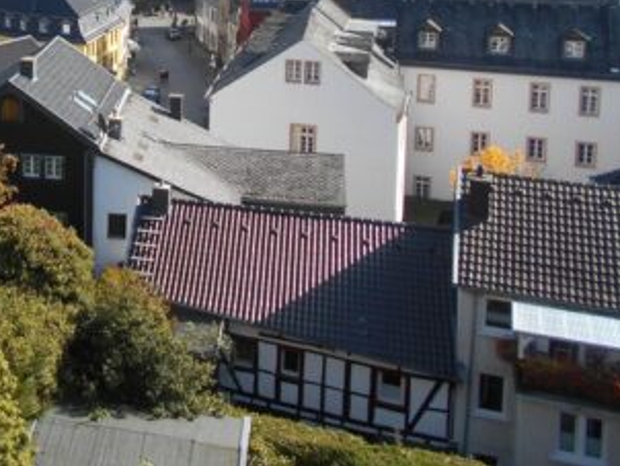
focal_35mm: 56
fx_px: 1004
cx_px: -33
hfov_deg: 31.2
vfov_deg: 24.6
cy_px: -33
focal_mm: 4.6
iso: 80
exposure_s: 1/400
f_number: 3.2
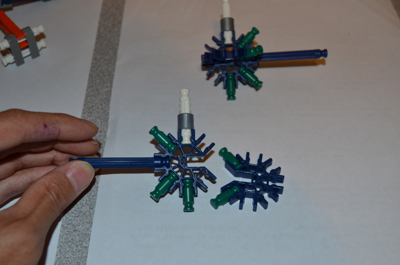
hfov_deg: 41.2
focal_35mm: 48
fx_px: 532
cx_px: 200
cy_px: 132
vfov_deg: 28.0
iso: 200
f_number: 5.6
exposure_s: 1/30
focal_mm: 32
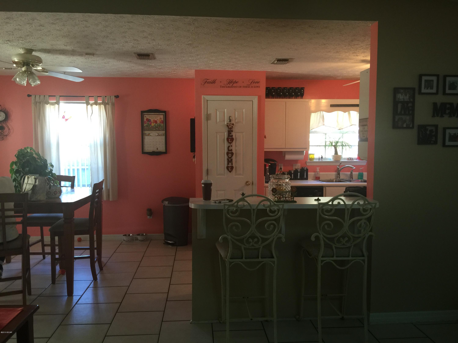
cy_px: 172
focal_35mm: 29
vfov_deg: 48.2
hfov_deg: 61.7
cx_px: 229
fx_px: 384
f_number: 2.2
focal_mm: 4.15
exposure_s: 1/15
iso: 50
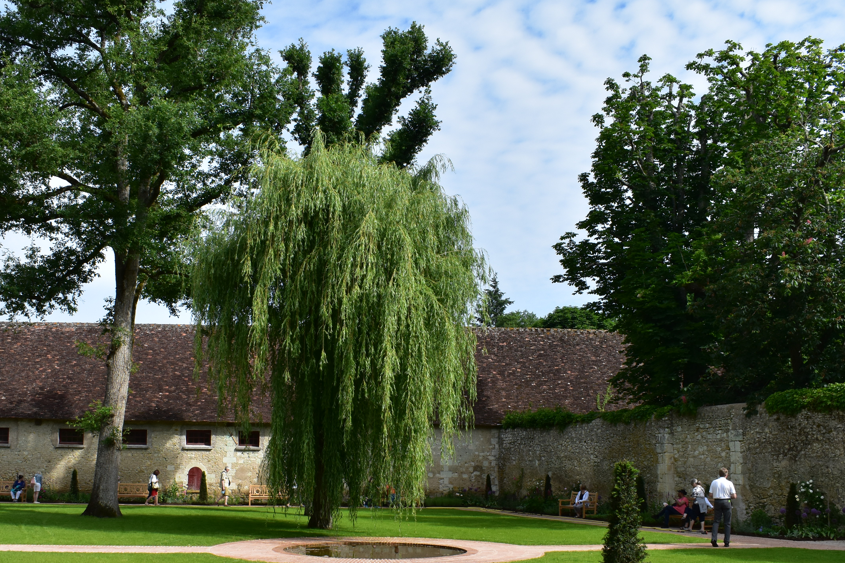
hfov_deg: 50.5
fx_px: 892
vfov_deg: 34.8
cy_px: 358
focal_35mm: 38
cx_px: 349
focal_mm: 18
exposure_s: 1/400
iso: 400
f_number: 11
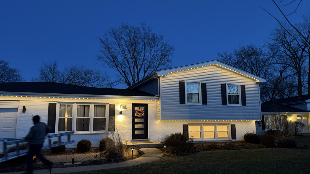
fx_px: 230
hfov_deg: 67.9
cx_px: 152
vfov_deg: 41.4
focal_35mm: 28
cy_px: 93
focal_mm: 6.76
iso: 800
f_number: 1.78
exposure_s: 1/30
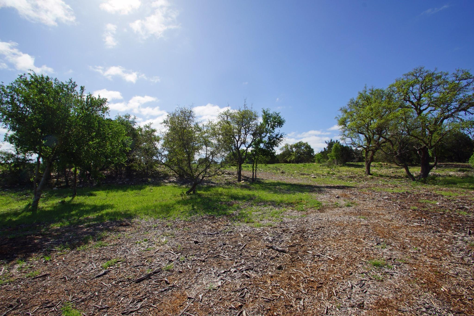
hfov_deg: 100.4
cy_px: 158
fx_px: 197
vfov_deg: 77.3
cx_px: 237
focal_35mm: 15
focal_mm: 10
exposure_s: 1/200
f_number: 13
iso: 100
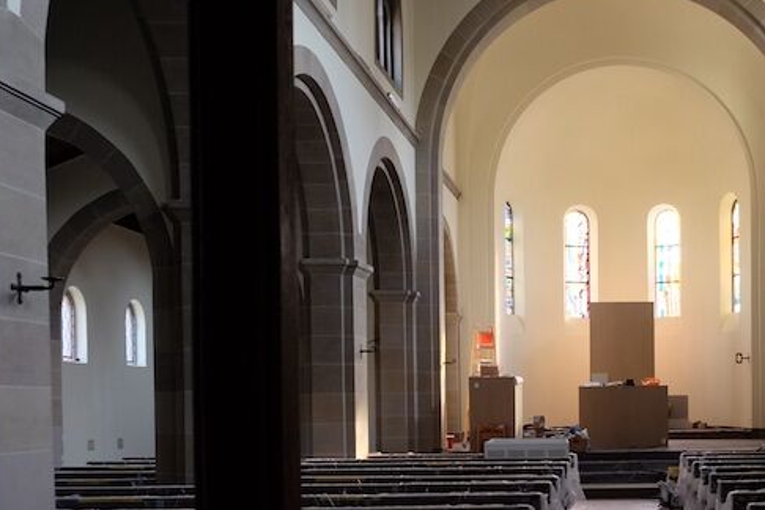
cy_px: 434
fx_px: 1062
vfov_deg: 26.3
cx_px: 644
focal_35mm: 50
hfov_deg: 37.7
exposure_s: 1/80
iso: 800
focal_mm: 18
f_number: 2.8
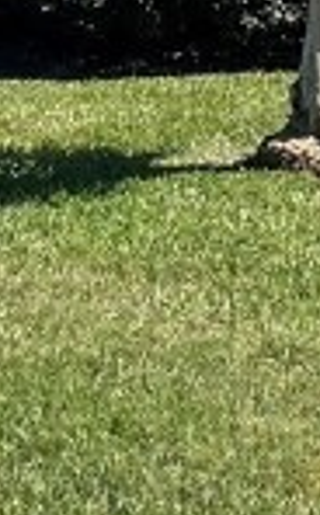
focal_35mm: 191
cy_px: -209
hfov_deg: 6.8
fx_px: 2676
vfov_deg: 10.7
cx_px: 330
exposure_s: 1/2398
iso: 32
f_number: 1.6
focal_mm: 4.2
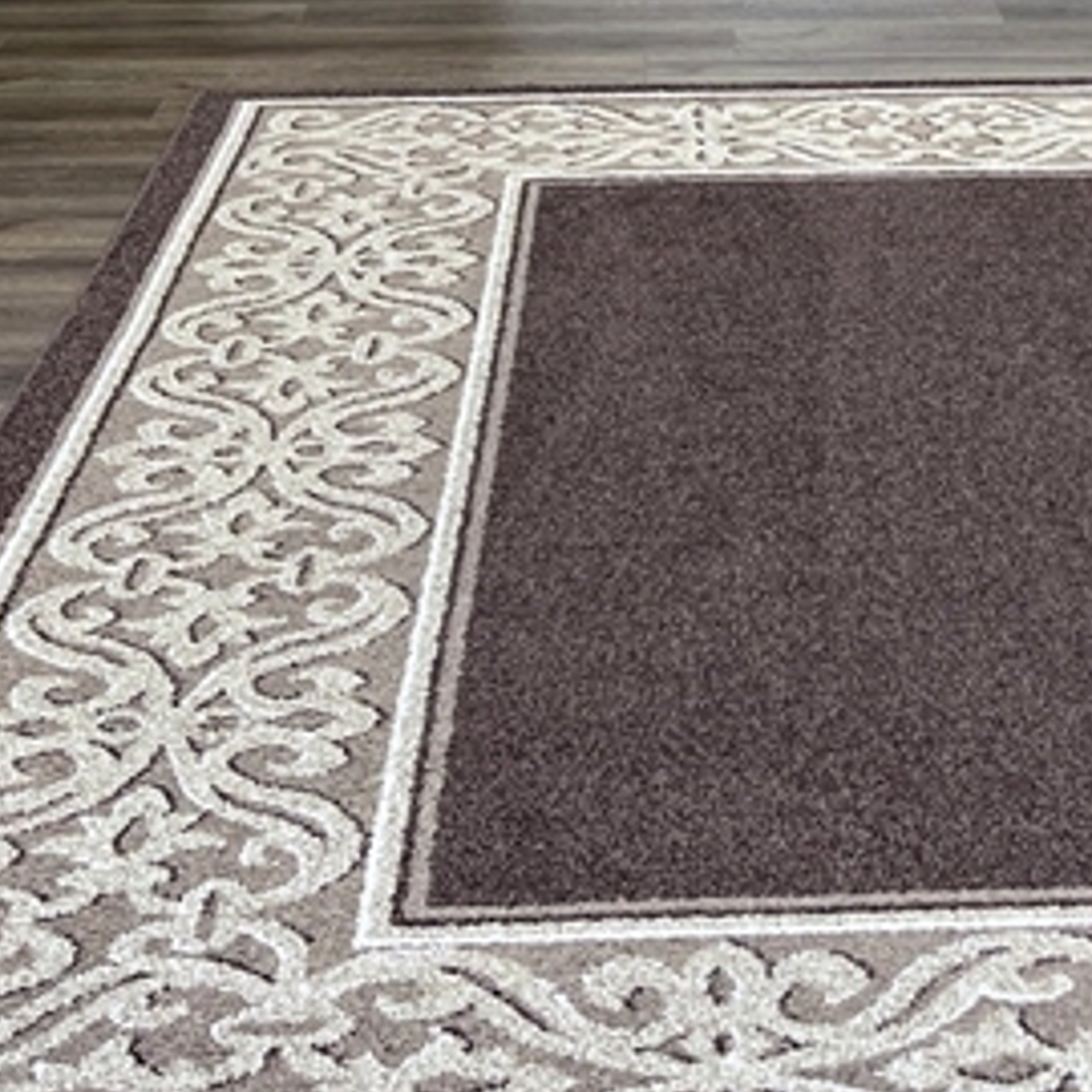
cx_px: 805
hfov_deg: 19.8
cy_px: 57
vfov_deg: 19.5
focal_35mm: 87
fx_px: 3105
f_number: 1.5
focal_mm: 5.7
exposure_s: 1/60
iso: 80
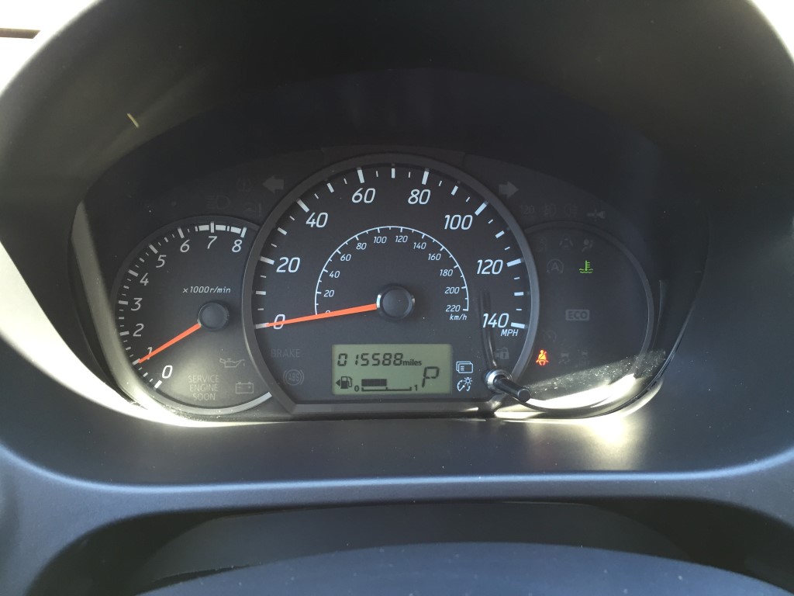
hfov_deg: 61.7
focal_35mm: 29
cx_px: 397
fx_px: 665
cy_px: 298
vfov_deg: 48.2
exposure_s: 1/30
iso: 64
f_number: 2.2
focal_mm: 4.15
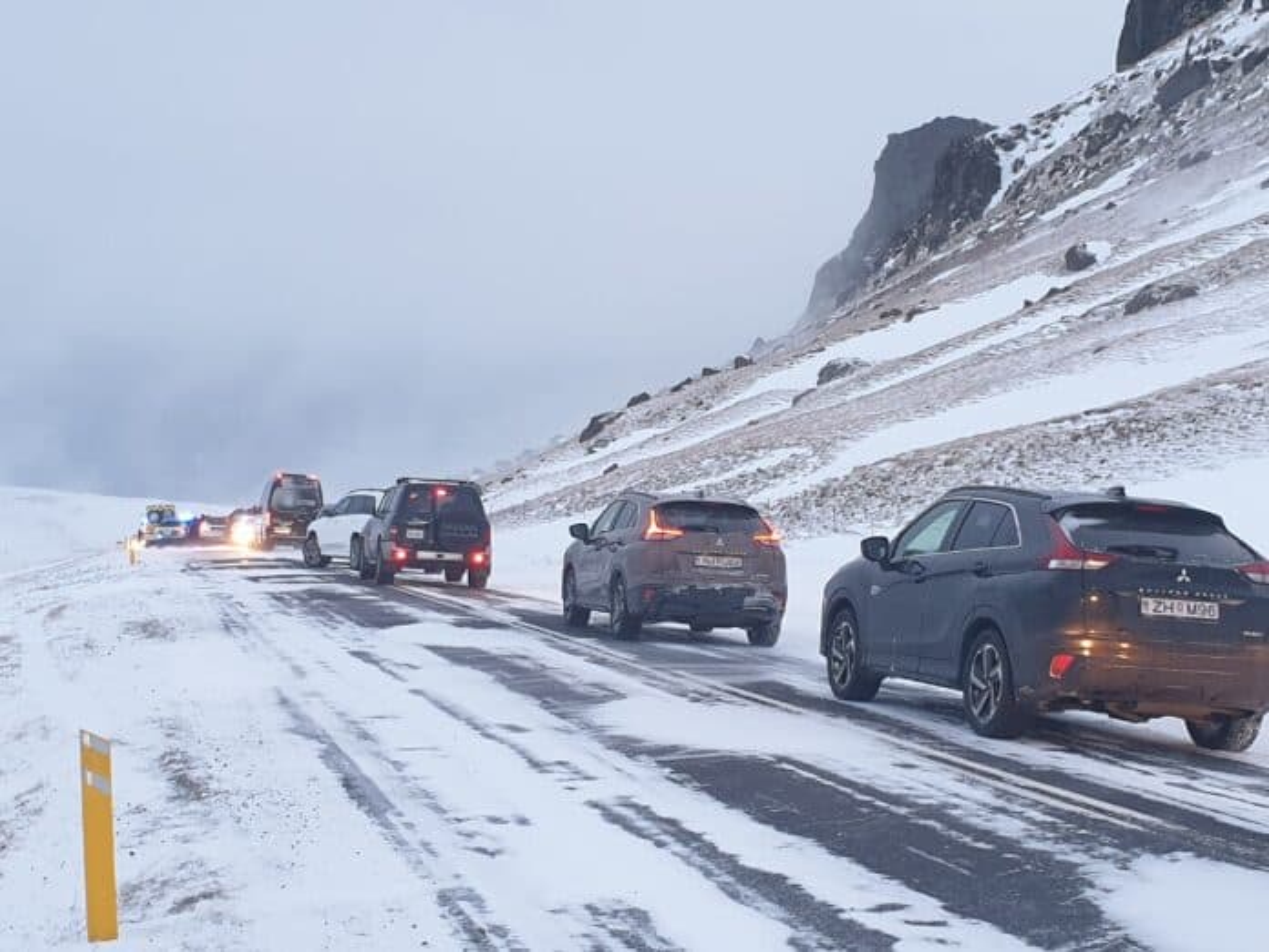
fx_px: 953
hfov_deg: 67.3
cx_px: 634
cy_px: 476
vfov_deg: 53.1
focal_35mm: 26
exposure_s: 1/50
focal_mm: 4.3
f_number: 2.4
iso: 125
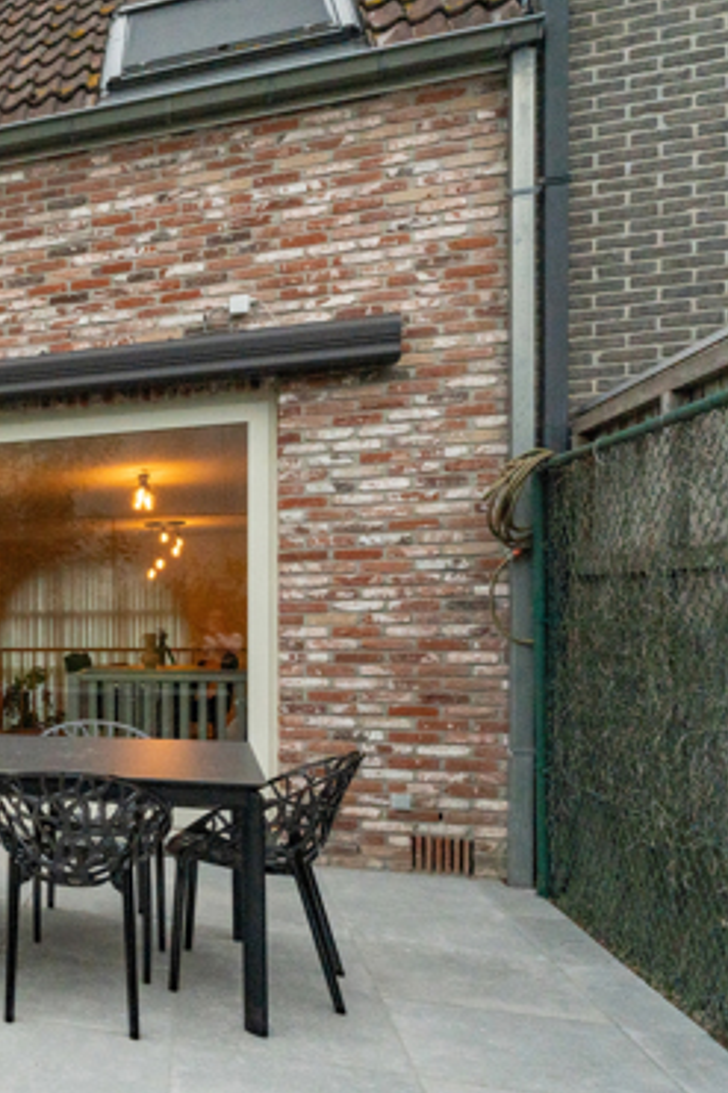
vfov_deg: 56.6
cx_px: -265
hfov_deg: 29.8
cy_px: 642
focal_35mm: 33
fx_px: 1008
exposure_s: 1/250
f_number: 10
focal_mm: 17.1
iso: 2500
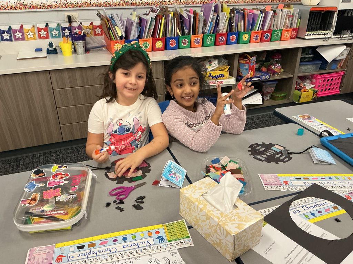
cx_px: 176
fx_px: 296
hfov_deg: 61.7
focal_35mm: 29
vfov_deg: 48.2
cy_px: 132
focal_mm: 3
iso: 200
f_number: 1.8
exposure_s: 1/40
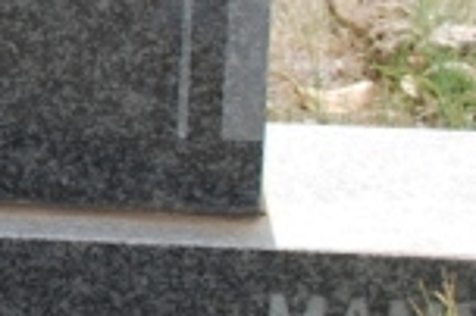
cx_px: -1109
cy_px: -211
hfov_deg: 5.5
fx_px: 4557
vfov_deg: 3.9
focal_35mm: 345
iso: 100
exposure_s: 1/160
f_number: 6.3
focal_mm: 34
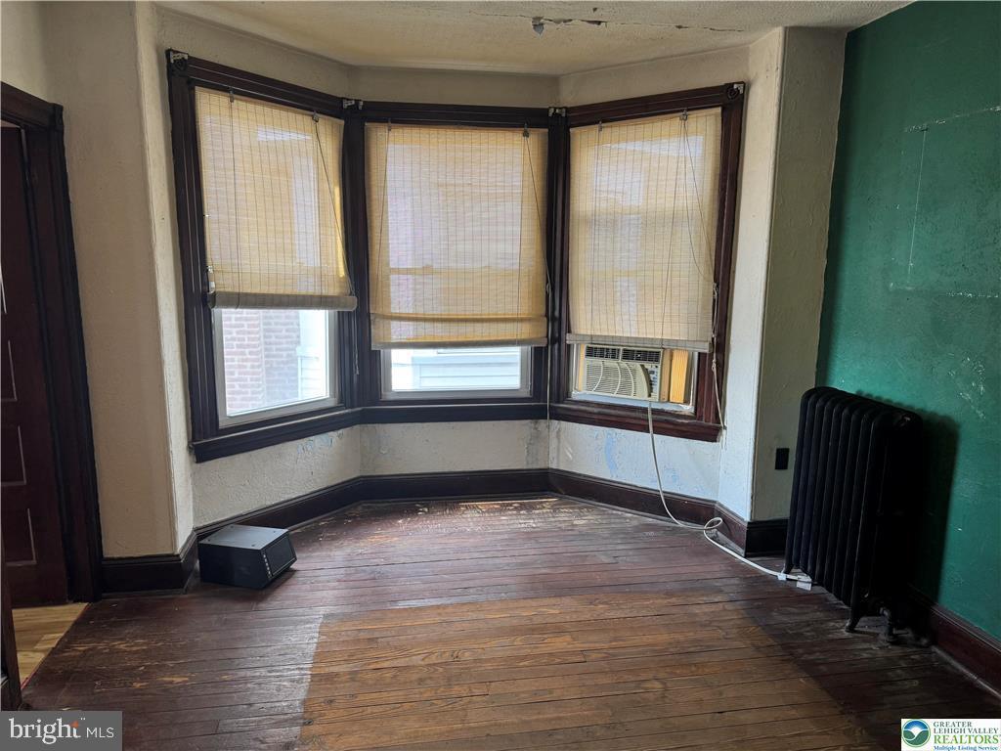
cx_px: 500
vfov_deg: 56.8
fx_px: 694
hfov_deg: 71.6
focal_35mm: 24
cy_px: 376
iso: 125
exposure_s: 1/120
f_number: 1.78
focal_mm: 6.76
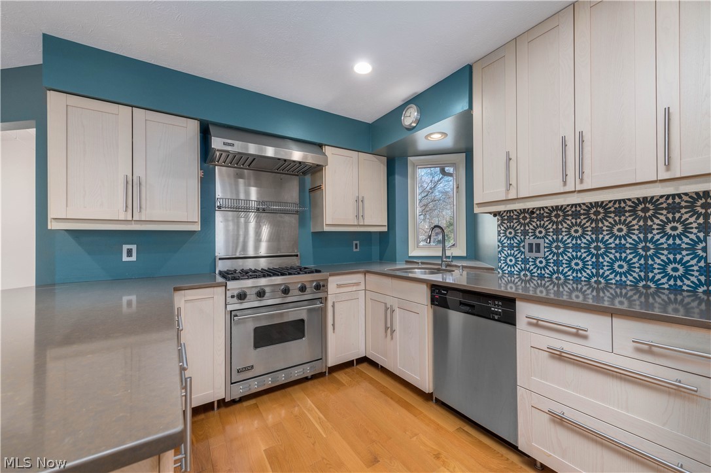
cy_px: 236
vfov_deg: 81.1
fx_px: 276
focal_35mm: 14
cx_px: 356
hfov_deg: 104.3
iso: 200
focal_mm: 14
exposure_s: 1/60
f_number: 9
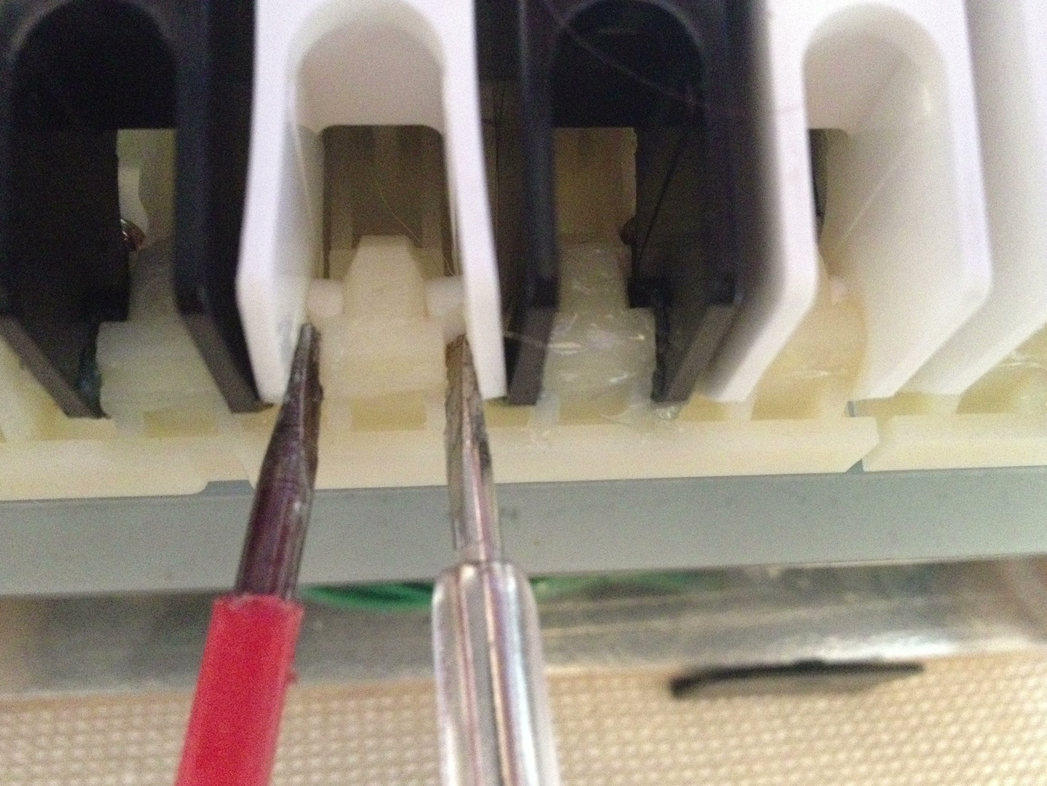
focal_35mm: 36
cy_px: 400
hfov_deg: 51.4
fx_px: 1089
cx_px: 525
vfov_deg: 39.7
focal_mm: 4.28
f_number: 2.4
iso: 800
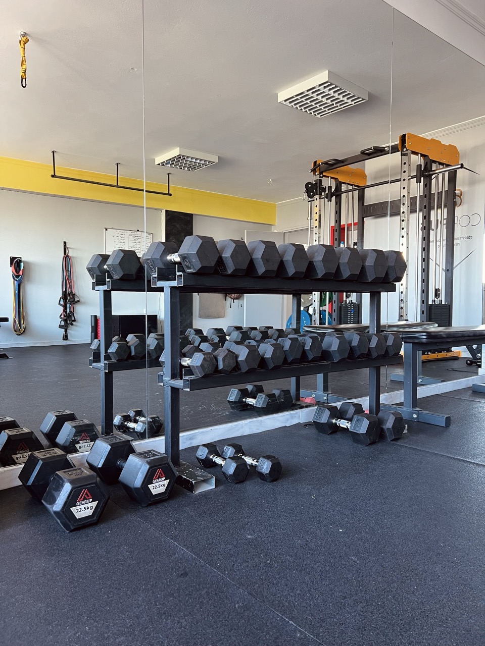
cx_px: 242
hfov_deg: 53.1
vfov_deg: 67.3
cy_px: 323
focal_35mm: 26
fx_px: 486
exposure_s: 1/60
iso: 250
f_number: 1.5
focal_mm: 5.7
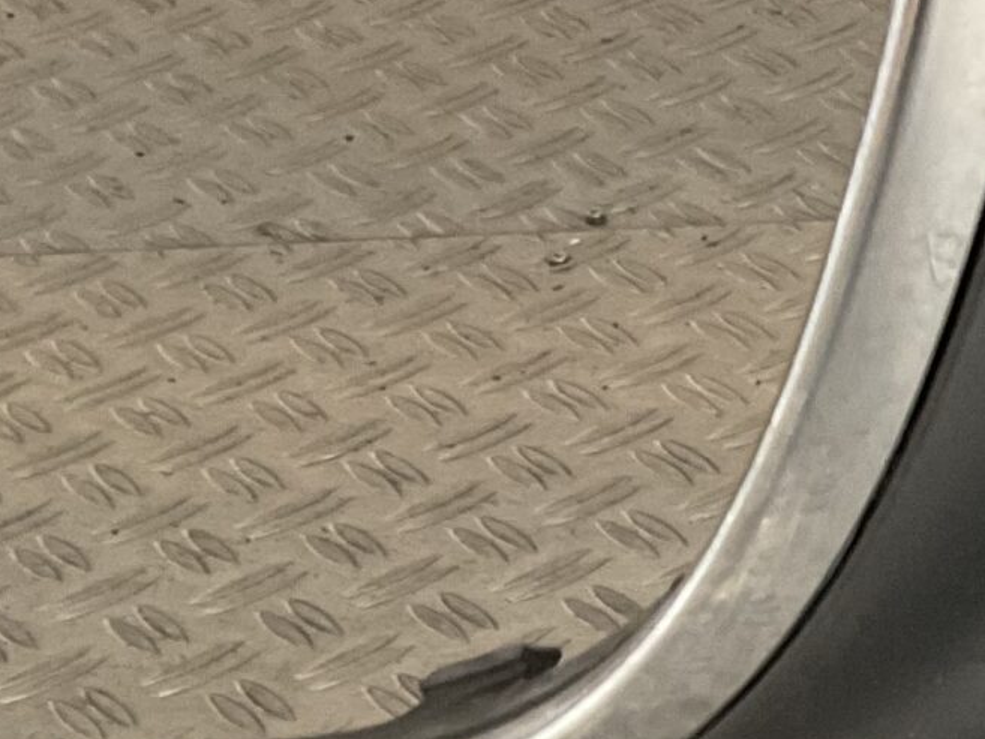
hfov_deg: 15.2
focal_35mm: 113
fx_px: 3216
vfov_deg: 12.6
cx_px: 1741
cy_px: 1045
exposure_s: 1/50
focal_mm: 3
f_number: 1.8
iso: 100
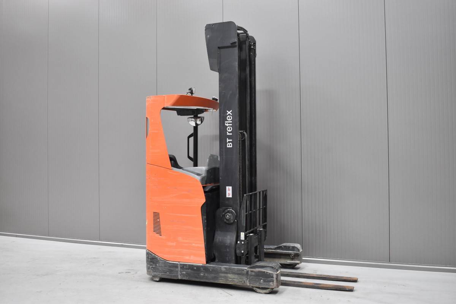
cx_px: 228
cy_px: 152
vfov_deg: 38.4
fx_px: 437
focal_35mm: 34
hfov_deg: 55.1
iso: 1600
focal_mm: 23
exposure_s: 1/50
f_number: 5
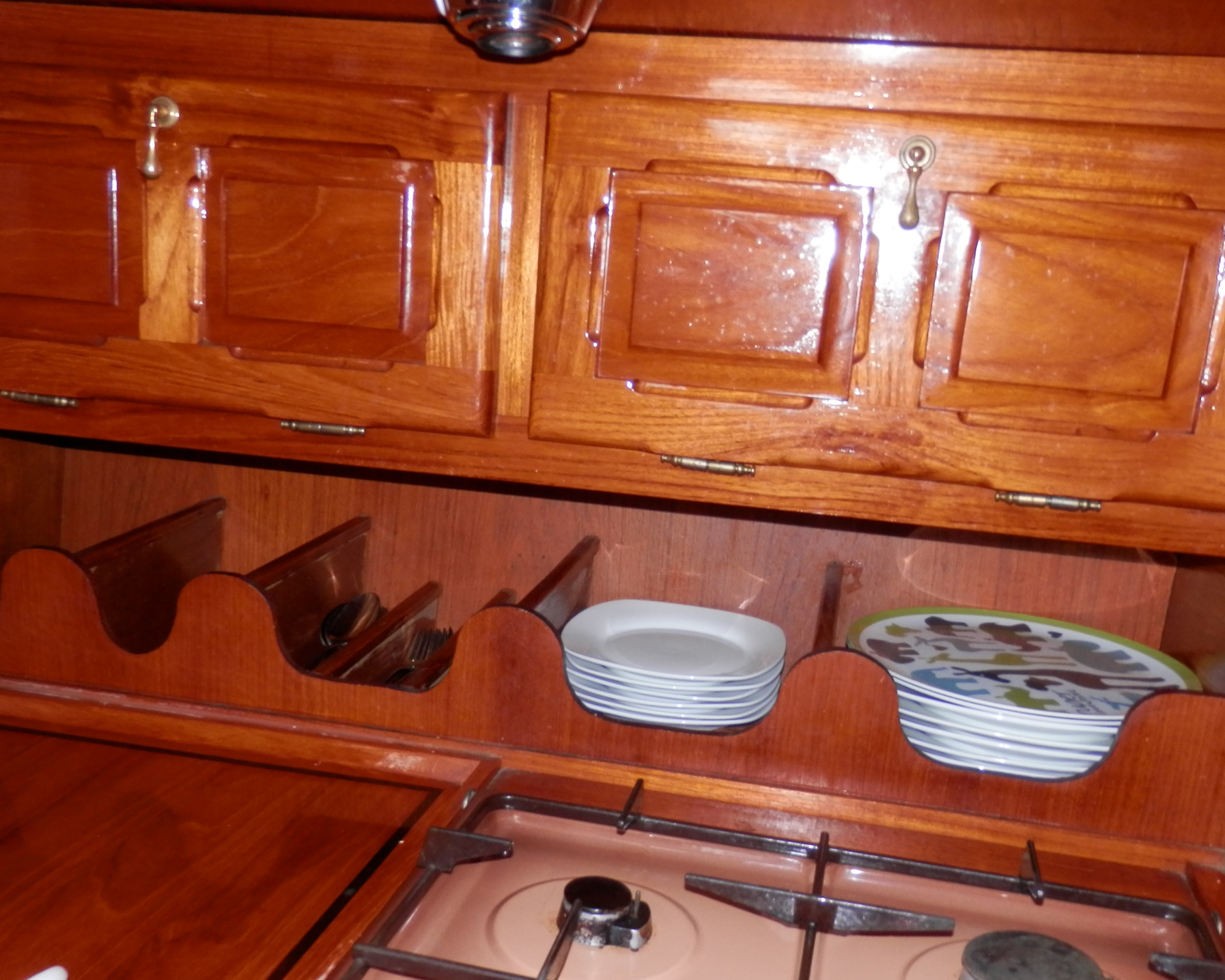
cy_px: 586
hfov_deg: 52.8
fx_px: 1233
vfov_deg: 43.1
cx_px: 597
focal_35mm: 34
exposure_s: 1/30
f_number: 3
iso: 100
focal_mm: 4.5
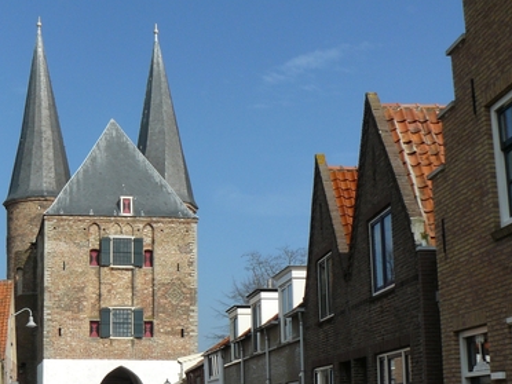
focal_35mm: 58
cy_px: 250
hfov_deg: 32.5
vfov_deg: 25.1
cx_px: 118
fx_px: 858
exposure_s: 1/400
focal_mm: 6
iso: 100
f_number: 6.3
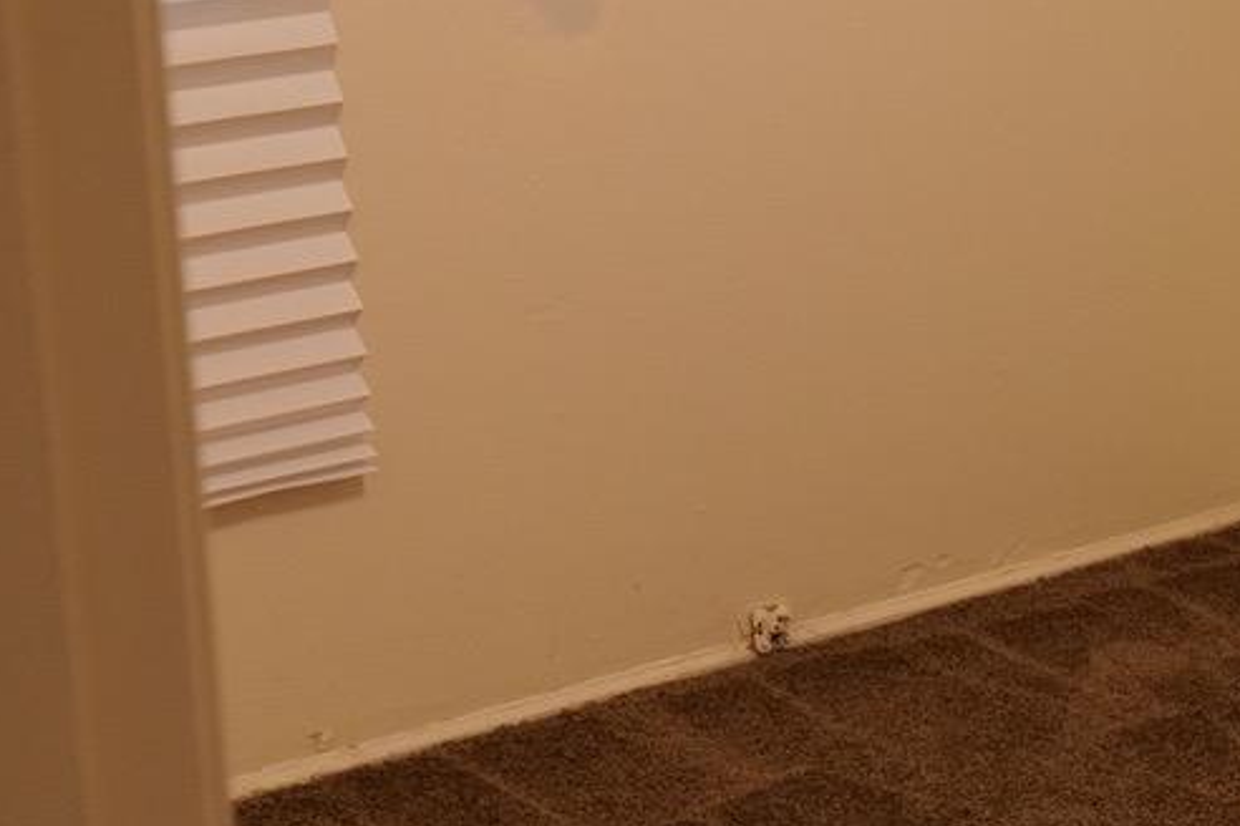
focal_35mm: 100
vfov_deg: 13.6
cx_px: 1633
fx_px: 3444
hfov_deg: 18.9
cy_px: 621
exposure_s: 1/60
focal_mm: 24
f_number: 3.8
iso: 800
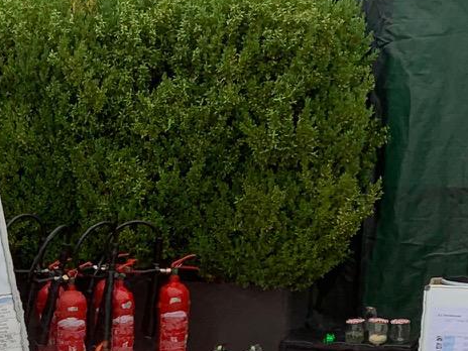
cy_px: 570
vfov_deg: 12.3
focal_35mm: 113
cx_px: -107
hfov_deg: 16.6
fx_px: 1528
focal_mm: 4.25
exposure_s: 1/325
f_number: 1.8
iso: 25
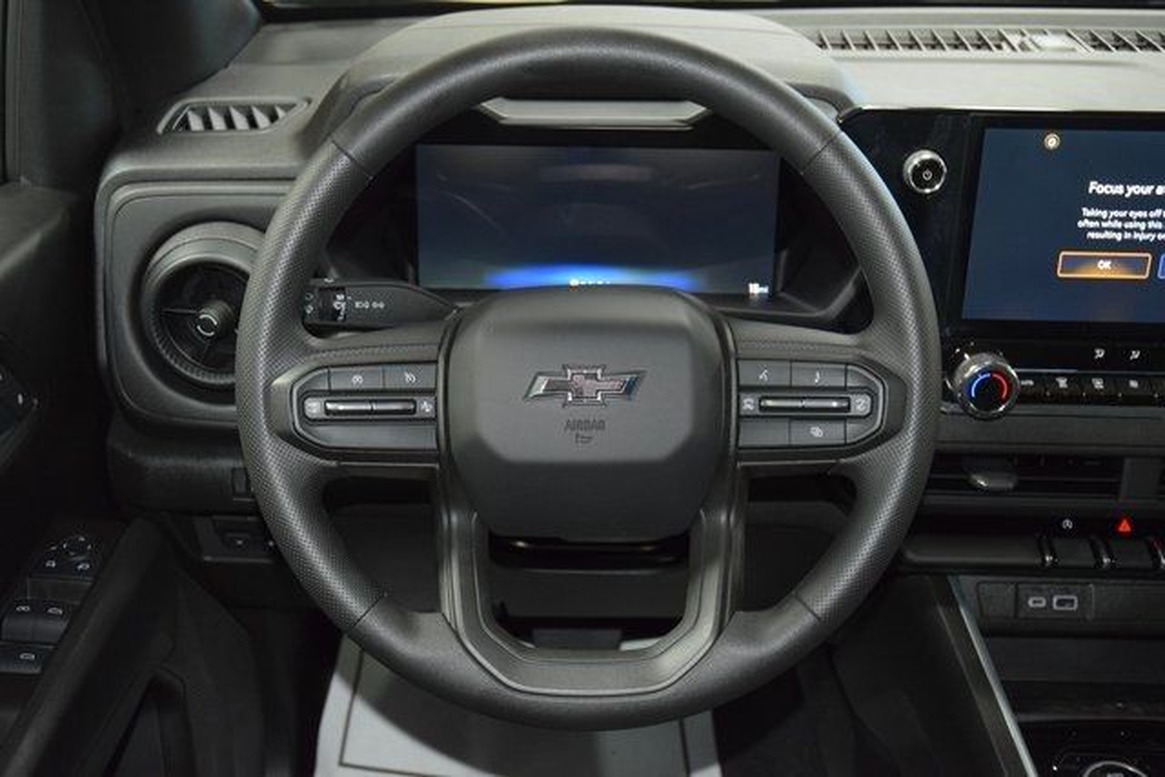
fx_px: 1311
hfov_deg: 47.9
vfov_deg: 33.0
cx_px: 582
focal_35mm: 40
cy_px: 388
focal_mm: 27
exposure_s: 1/40
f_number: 3.8
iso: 2500
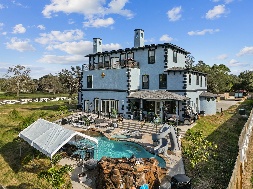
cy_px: 94
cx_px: 126
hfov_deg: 71.6
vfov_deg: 56.8
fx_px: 175
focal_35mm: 24
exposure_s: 1/2000
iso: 140
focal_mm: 6.72
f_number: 1.7
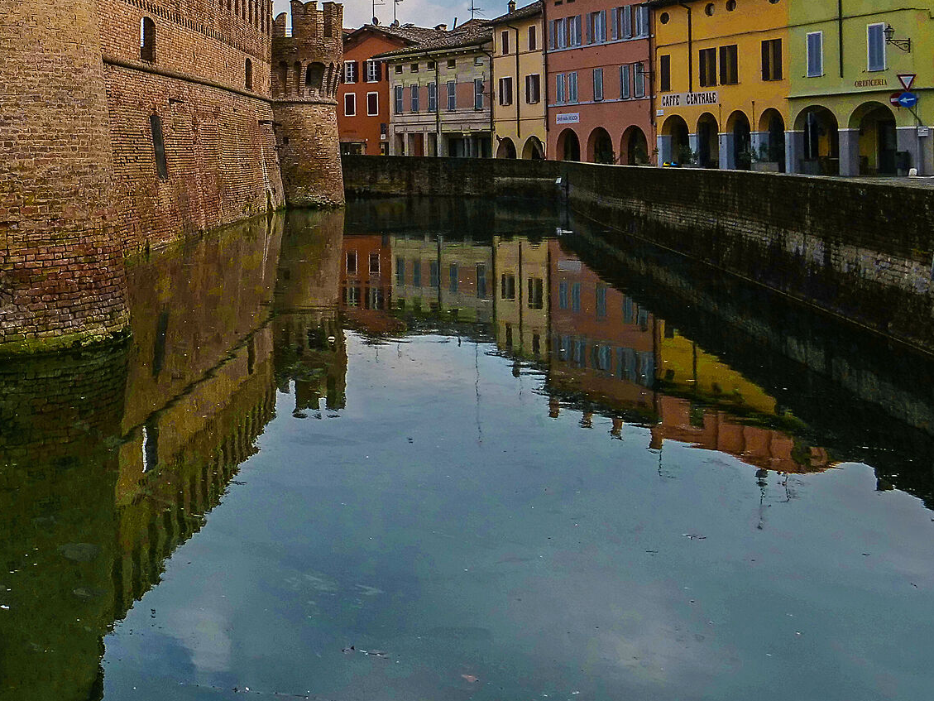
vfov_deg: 26.6
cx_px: 4
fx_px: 1376
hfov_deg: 34.2
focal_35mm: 51
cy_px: -38
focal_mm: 12
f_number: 8
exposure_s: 1/800
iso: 200
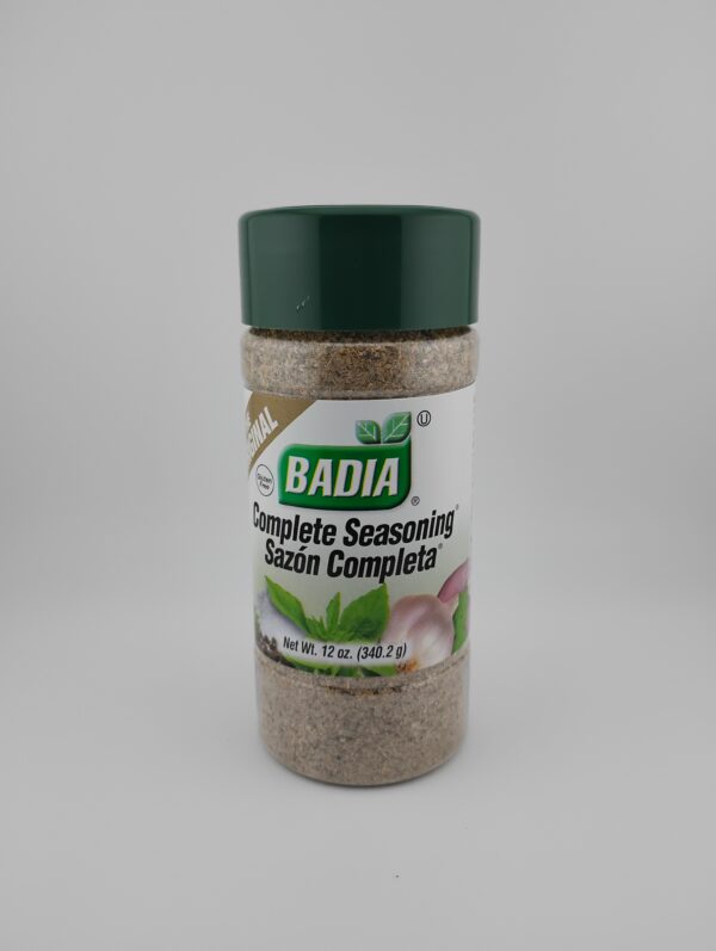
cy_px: 476
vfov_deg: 63.4
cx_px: 358
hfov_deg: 49.9
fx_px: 770
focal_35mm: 28
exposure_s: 1/200
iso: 113
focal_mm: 4.26
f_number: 1.8
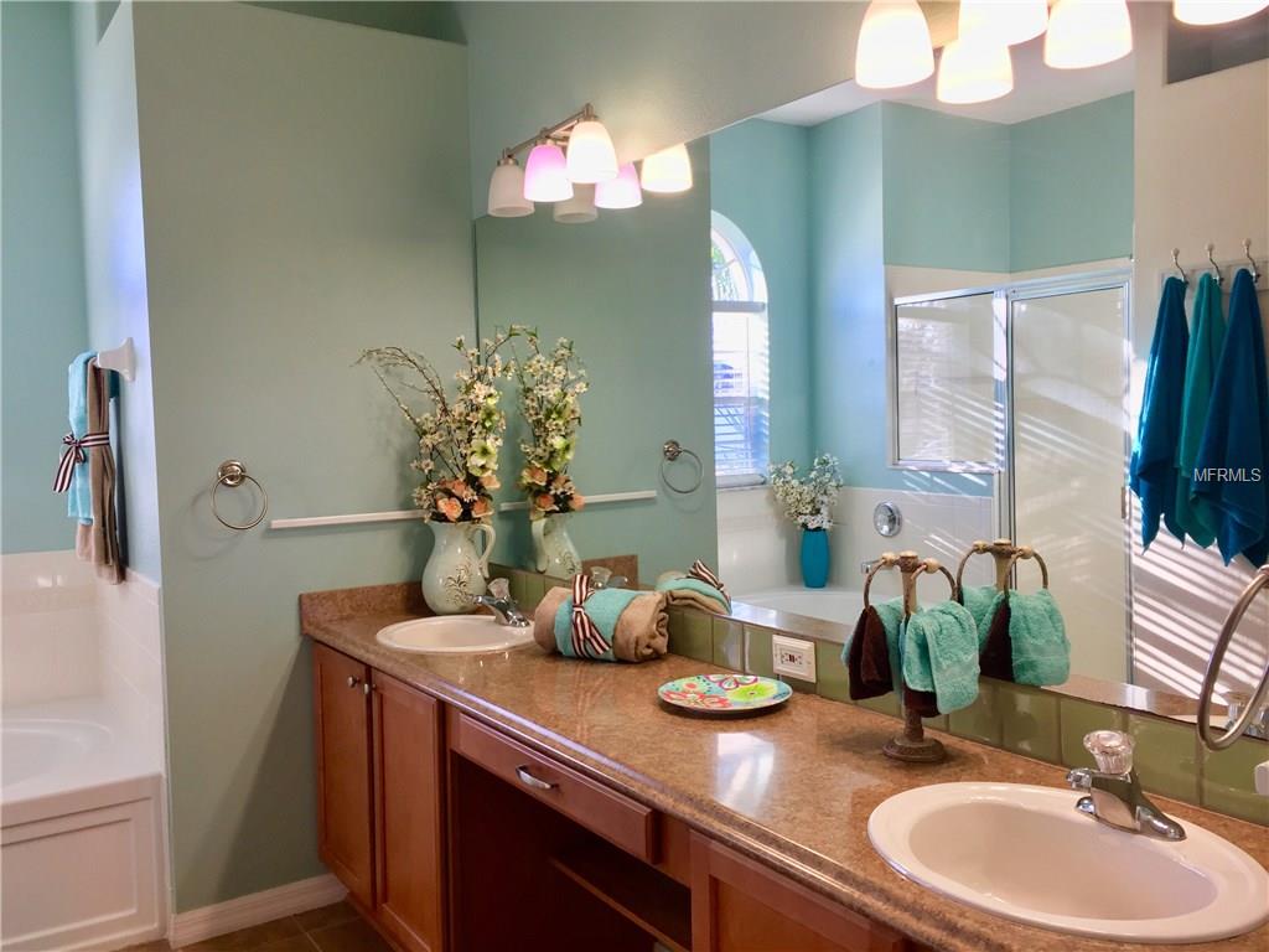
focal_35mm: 29
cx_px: 634
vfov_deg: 48.2
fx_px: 1063
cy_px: 476
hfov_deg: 61.7
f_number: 2.2
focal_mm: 4.15
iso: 40
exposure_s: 1/60
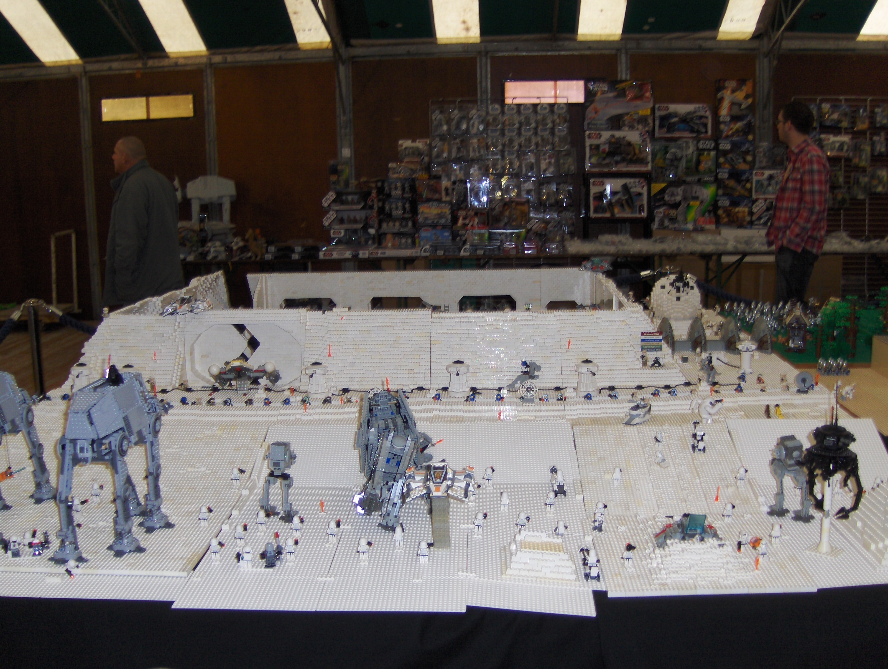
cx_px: 435
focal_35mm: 36
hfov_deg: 51.3
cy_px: 343
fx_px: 925
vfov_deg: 39.7
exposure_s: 1/60
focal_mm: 7.5
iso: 100
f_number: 2.8
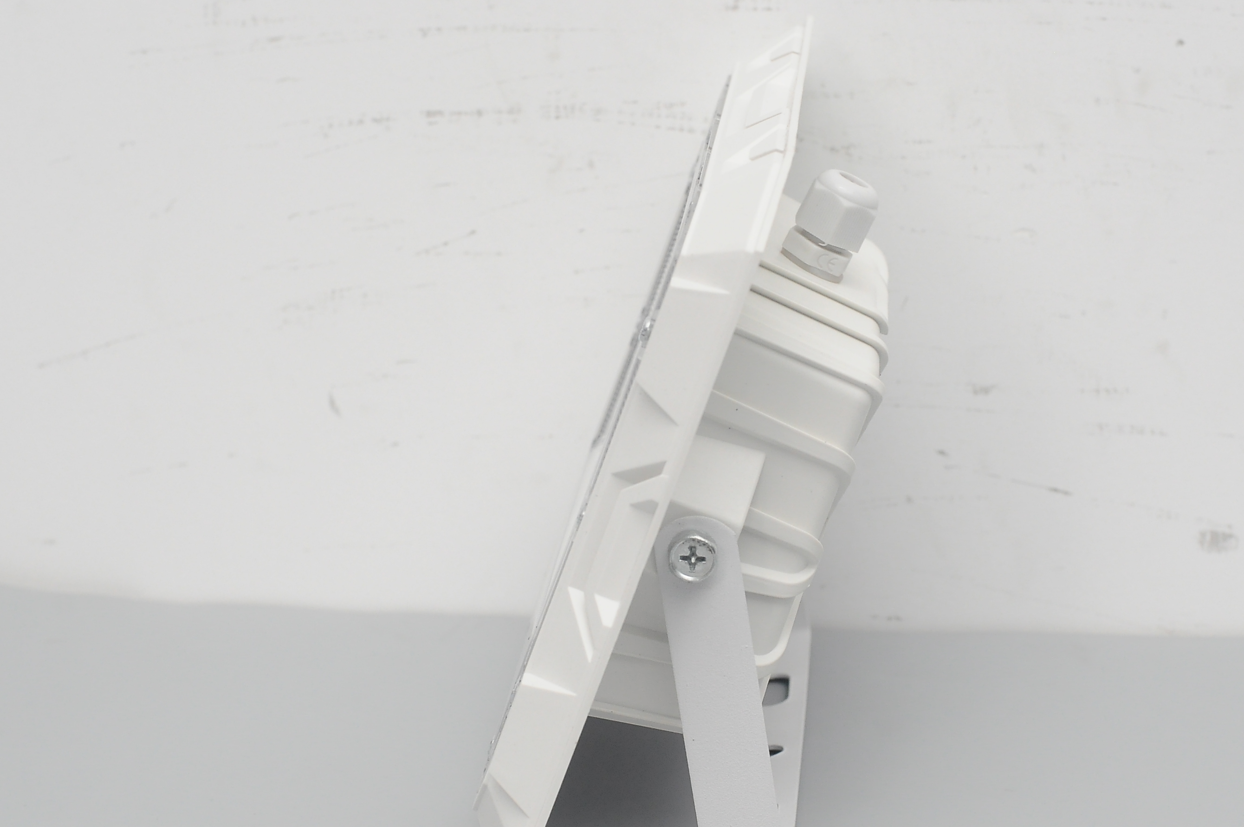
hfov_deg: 22.6
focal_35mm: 90
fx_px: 3106
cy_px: 462
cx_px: 691
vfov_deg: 15.1
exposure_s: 1/100
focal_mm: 50
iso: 1000
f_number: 8
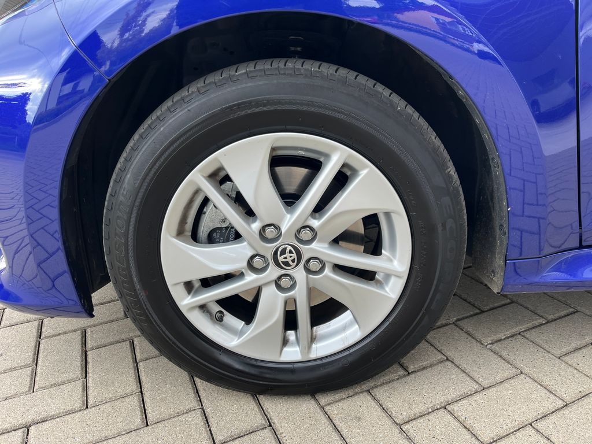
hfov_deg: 67.3
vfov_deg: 53.1
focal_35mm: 26
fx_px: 445
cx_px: 296
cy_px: 222
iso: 40
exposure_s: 1/122
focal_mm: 5.1
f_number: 1.6
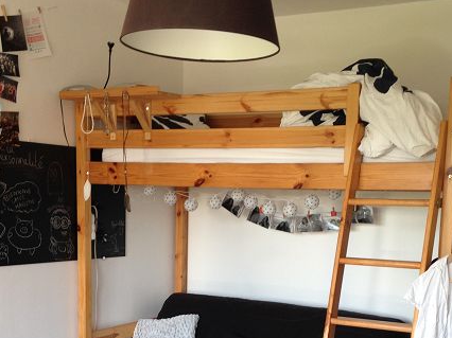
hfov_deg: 31.2
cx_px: 236
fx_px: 809
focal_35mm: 62
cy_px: 299
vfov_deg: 23.1
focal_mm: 4.12
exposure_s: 1/40
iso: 50
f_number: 2.4
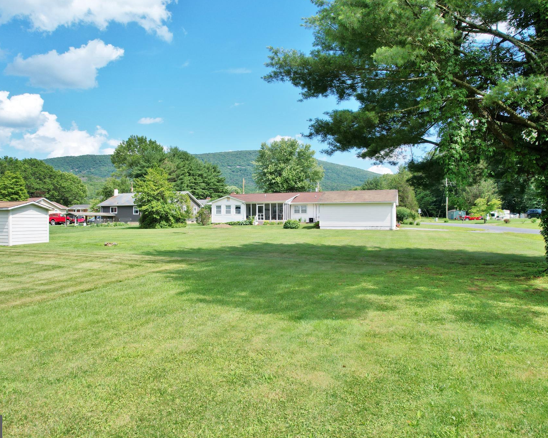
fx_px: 405
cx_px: 262
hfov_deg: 68.1
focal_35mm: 25
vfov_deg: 56.8
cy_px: 218
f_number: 2.8
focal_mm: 8.38
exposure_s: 1/1600
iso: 100
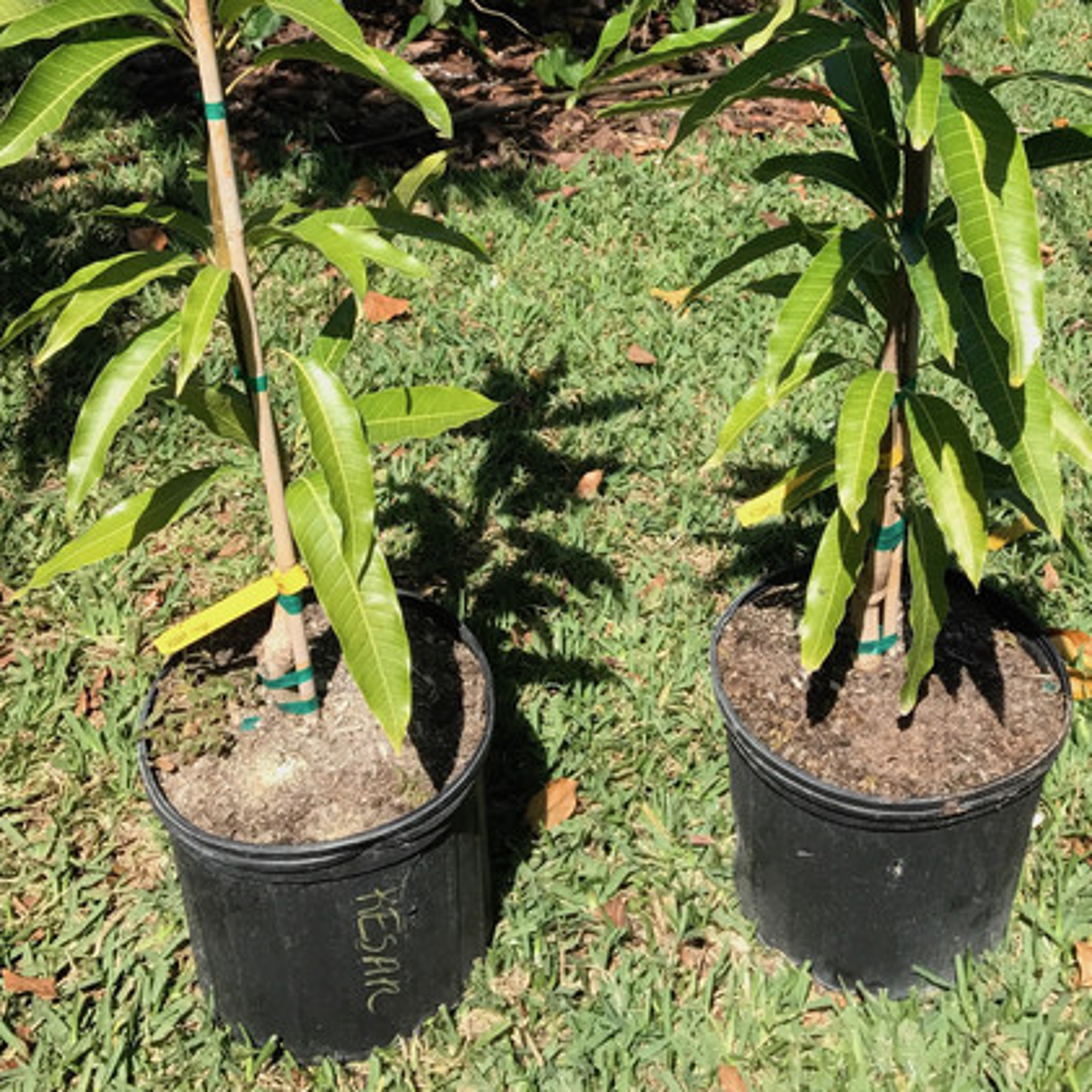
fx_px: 1677
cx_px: 630
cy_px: 145
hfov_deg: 36.0
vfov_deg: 34.4
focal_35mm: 47
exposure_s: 1/1277
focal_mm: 3.99
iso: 20
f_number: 1.8
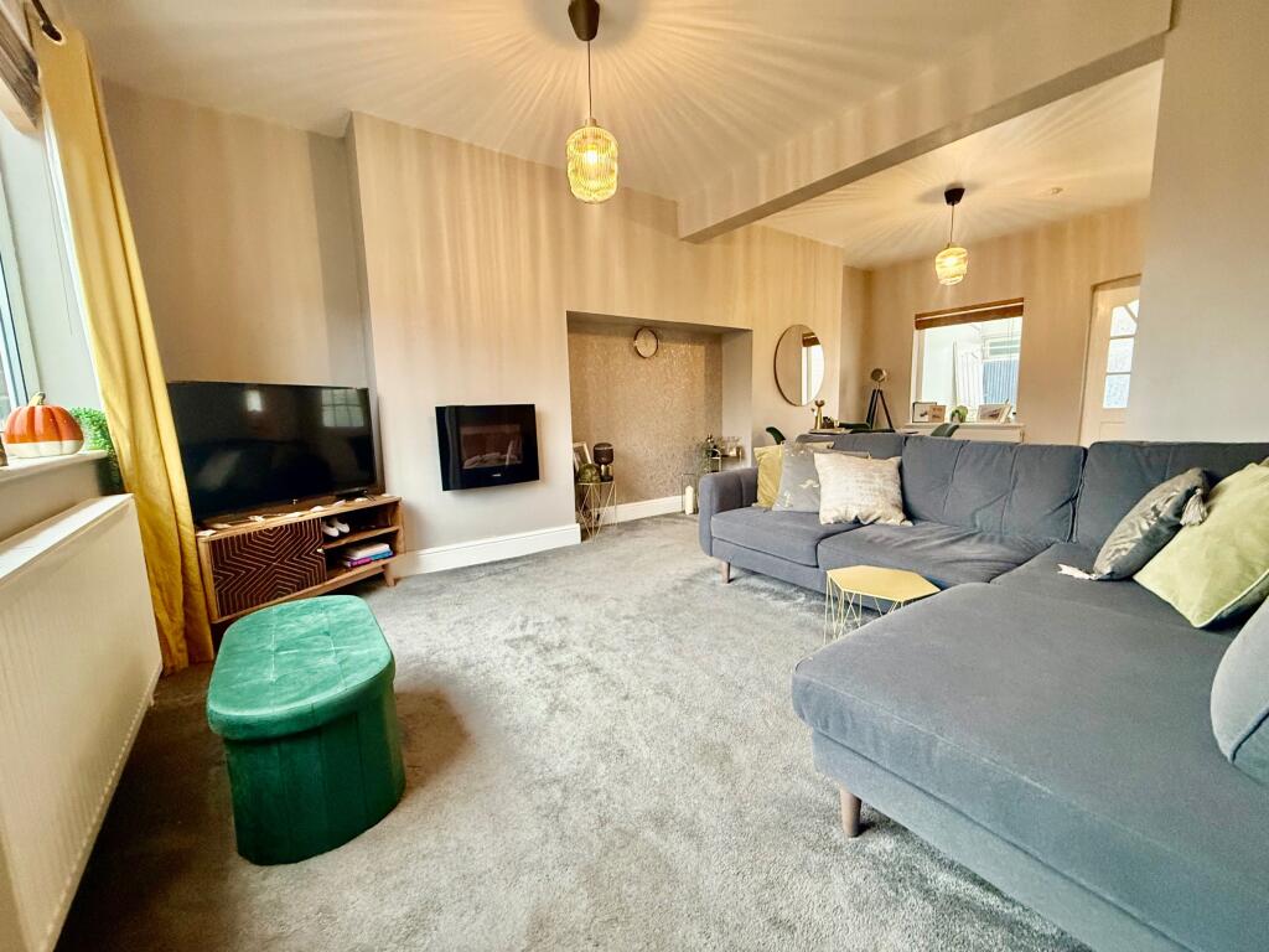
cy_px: 476
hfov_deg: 102.1
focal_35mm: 14
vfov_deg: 85.7
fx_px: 513
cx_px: 634
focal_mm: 2.22
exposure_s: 1/60
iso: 500
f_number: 2.2
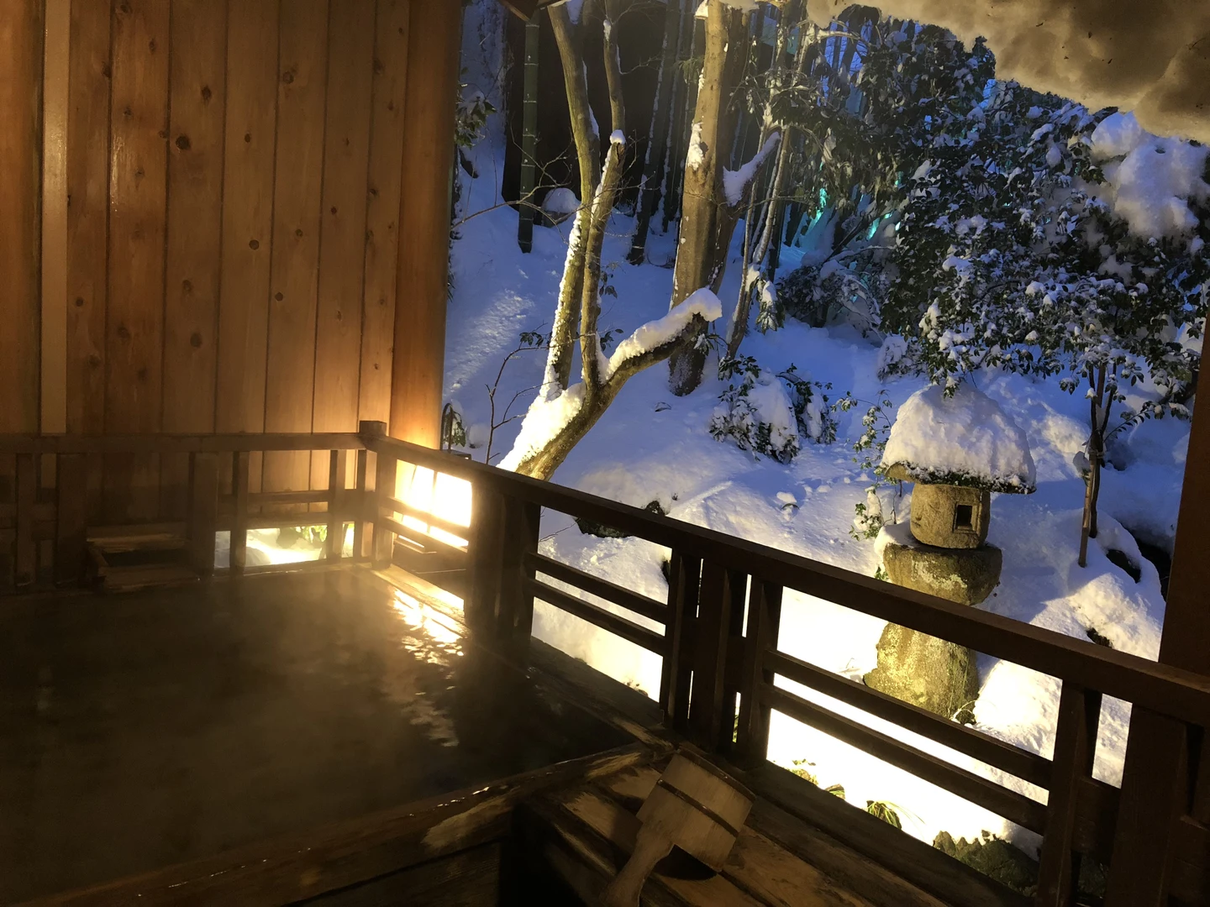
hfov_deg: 63.4
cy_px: 454
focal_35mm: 28
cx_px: 605
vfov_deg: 49.7
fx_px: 979
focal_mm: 4
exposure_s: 1/4
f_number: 1.8
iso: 100
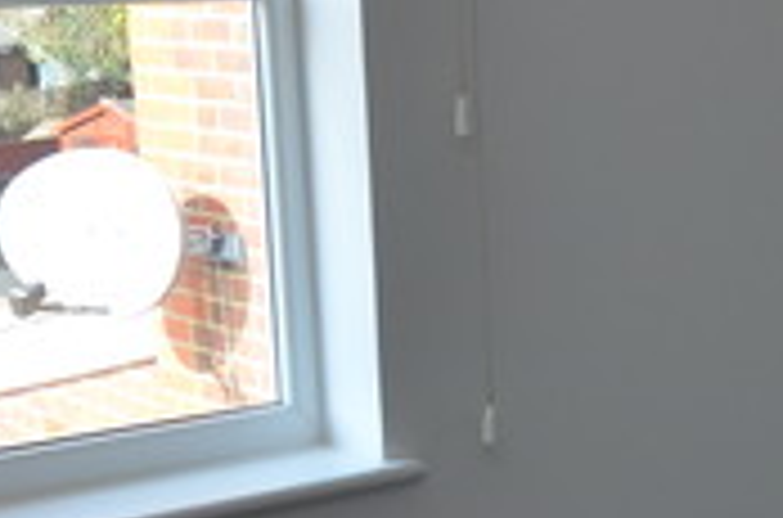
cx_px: 837
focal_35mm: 97
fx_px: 2103
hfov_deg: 20.2
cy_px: 473
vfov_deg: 13.9
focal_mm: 11
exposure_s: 1/125
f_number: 5.6
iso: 250
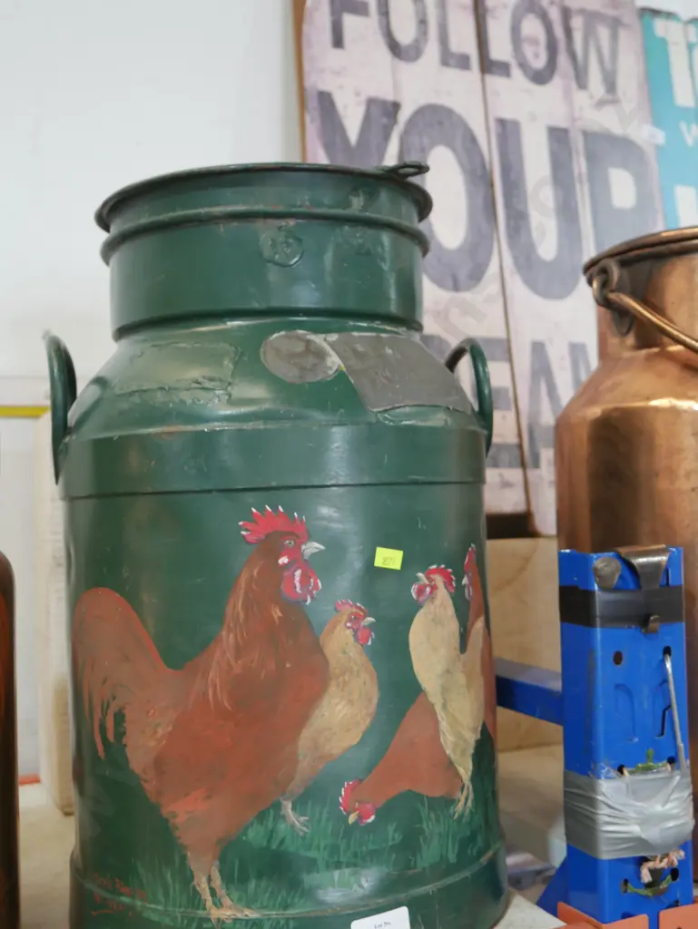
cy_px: 464
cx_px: 349
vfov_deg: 46.8
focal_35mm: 40
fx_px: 1075
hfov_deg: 36.0
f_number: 4.4
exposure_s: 1/60
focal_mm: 20
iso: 1000
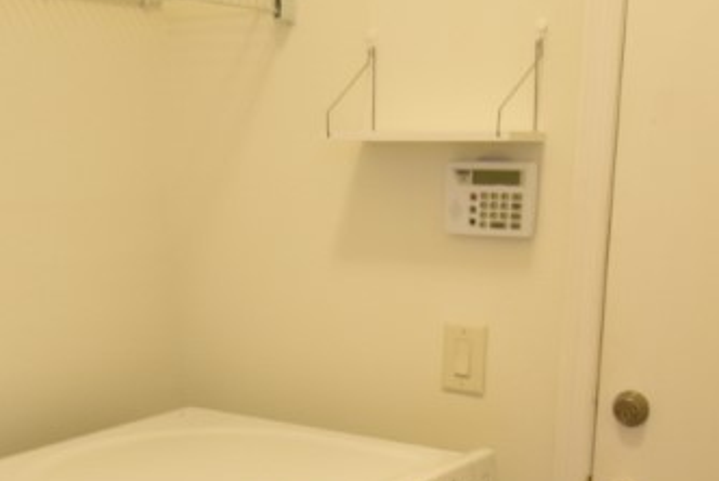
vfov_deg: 25.2
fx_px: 1039
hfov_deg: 38.2
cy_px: 442
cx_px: 344
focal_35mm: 52
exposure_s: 1/20
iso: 800
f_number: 3.5
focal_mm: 10
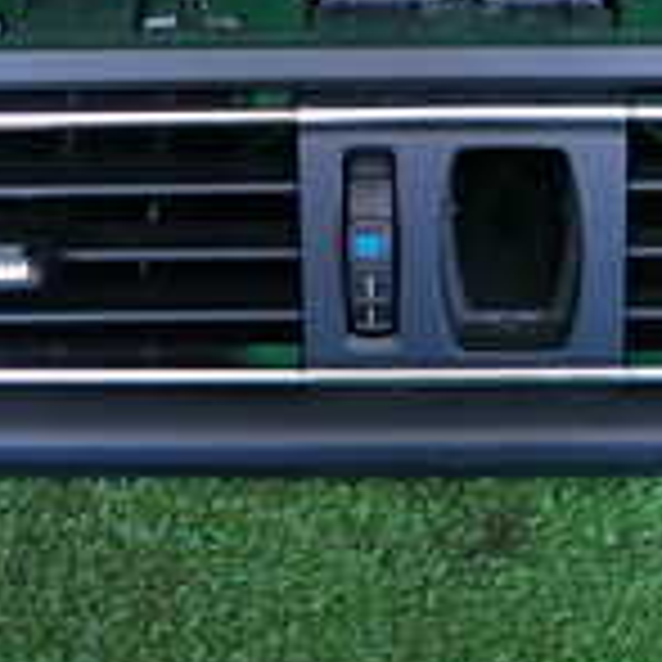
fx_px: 1947
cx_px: 518
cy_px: 86
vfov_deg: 19.0
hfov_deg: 19.1
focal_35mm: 90
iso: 250
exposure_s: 1/30
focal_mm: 4.5
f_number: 2
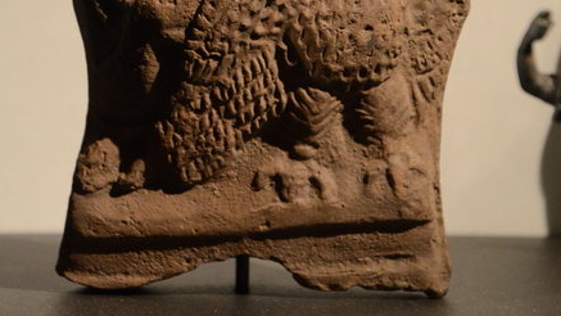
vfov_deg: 4.6
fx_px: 3898
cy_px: -37
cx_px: 280
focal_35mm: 262
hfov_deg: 8.2
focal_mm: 110
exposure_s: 1/80
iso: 2500
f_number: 5.6
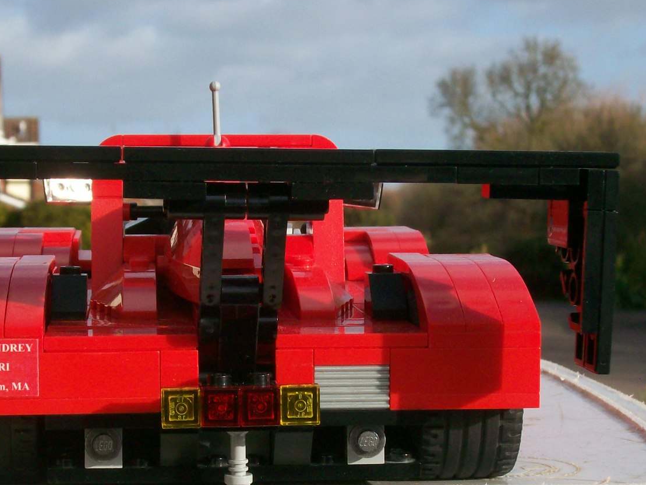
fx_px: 1885
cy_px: 294
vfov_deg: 14.6
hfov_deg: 19.4
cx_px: 256
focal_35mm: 101
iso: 80
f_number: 6.7
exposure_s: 1/300
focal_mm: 11.6
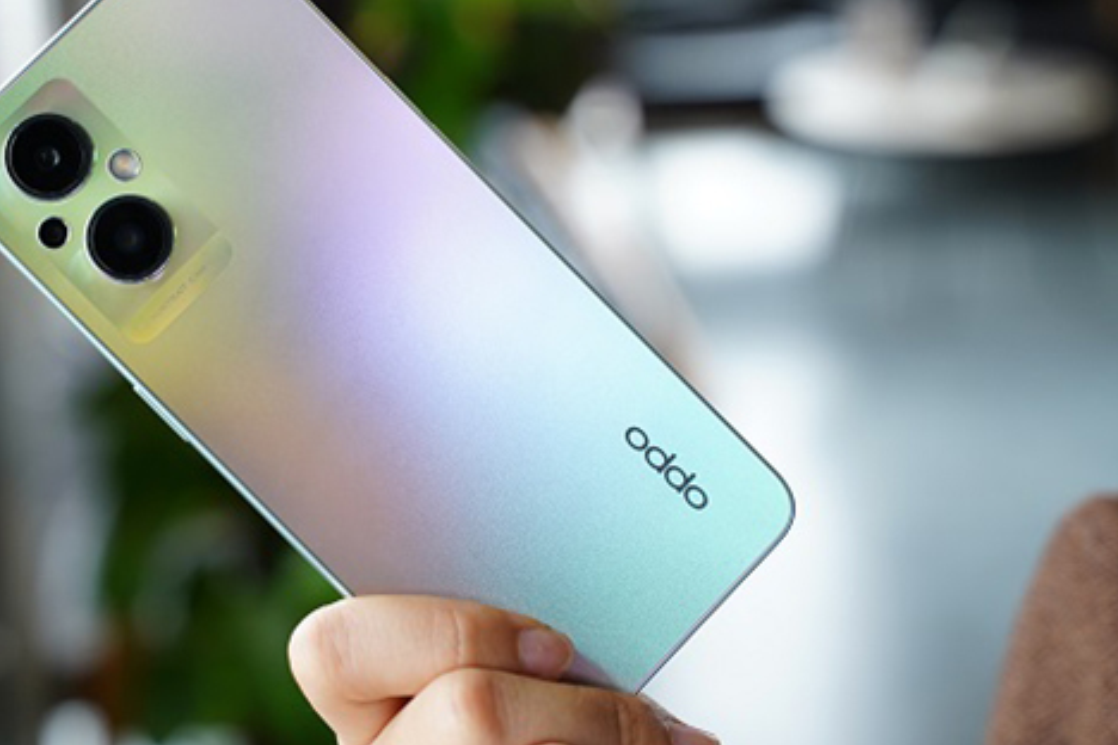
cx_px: 337
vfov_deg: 18.9
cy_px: 344
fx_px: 2236
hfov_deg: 27.8
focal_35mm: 72
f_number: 3.5
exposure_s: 1/250
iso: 640
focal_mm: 51
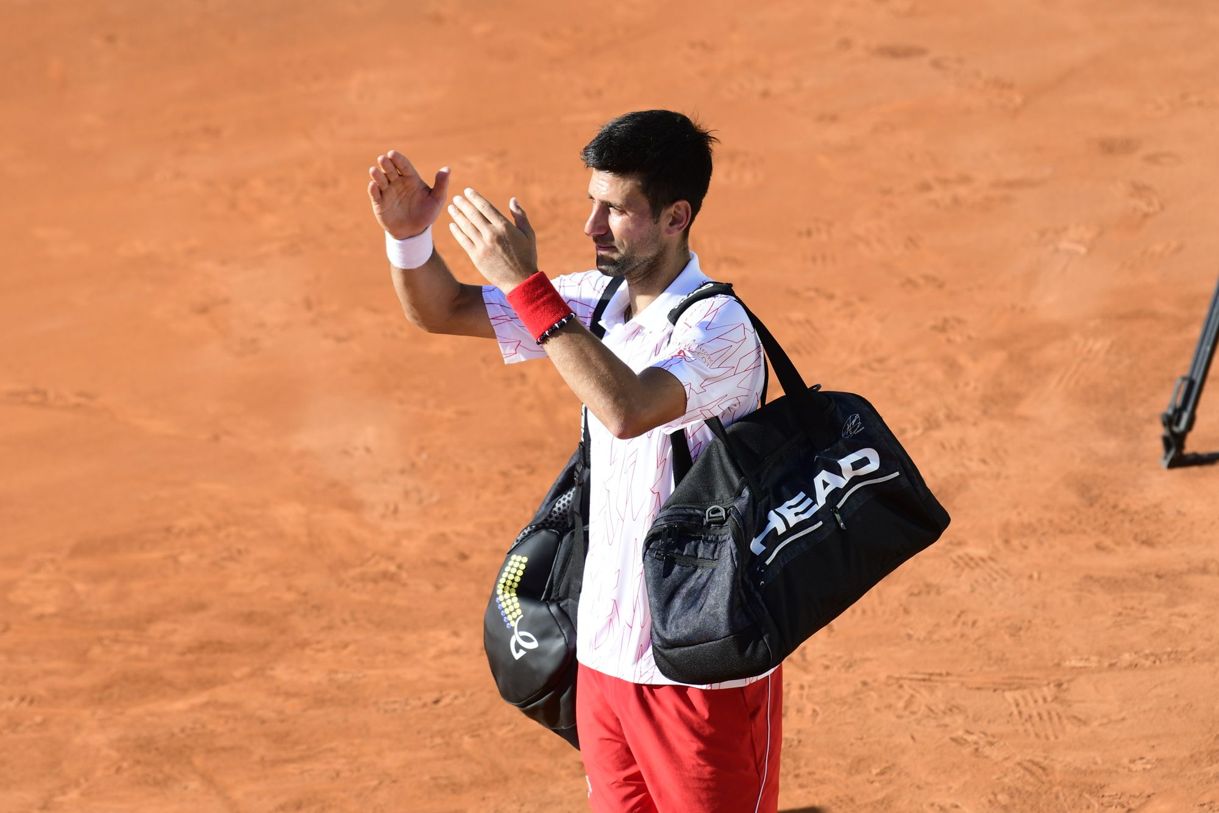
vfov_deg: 6.9
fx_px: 6773
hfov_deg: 10.3
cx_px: 610
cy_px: 406
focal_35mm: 200
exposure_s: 1/1600
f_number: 4
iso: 250
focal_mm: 200
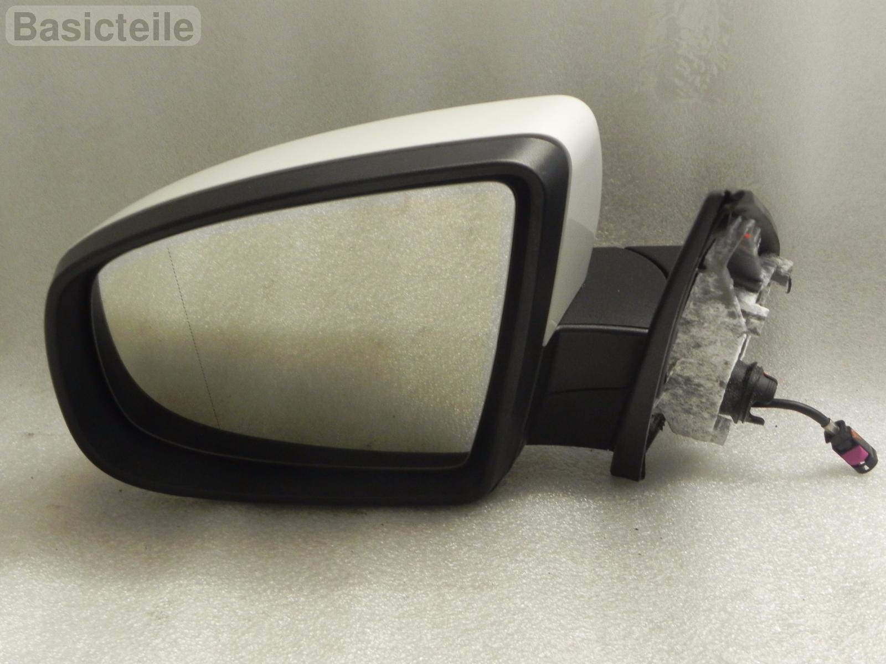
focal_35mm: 52
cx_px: 443
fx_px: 1331
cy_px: 332
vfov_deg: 28.0
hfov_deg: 36.8
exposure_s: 1/30
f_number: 3.5
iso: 379
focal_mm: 9.2
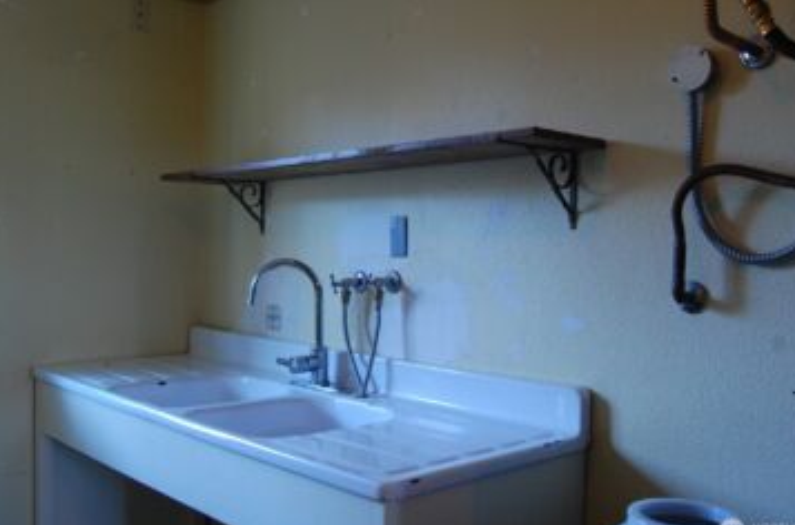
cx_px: 401
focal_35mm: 37
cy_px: 257
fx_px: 815
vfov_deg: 35.7
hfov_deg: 52.0
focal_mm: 22
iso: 800
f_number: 6.3
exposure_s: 1/15
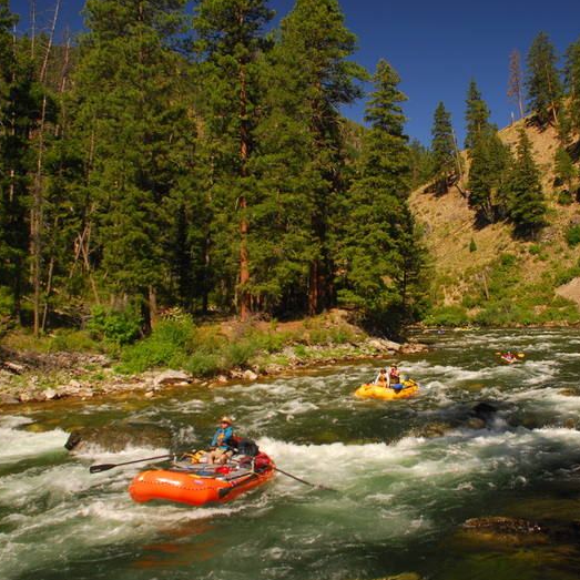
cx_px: 374
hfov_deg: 42.4
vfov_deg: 42.8
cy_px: 290
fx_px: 739
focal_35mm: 39
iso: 160
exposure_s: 1/320
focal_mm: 20
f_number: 4
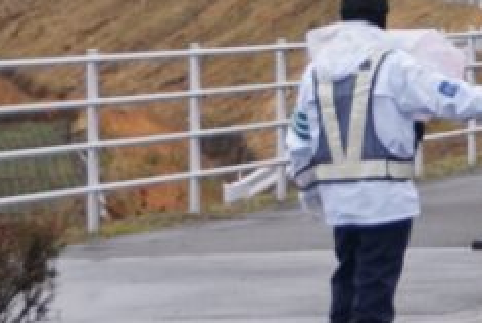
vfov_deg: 2.6
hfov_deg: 3.9
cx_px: 901
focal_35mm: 521
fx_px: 6984
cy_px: -102
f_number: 5.6
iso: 100
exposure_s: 1/125
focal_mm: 80
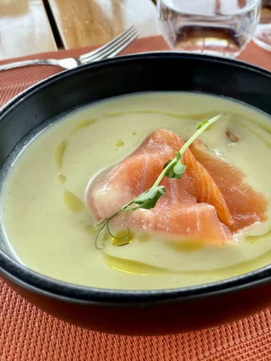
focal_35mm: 37
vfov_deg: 49.7
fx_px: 386
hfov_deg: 38.3
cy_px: 140
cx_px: 175
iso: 32
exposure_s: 1/293
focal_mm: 4.2
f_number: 1.6
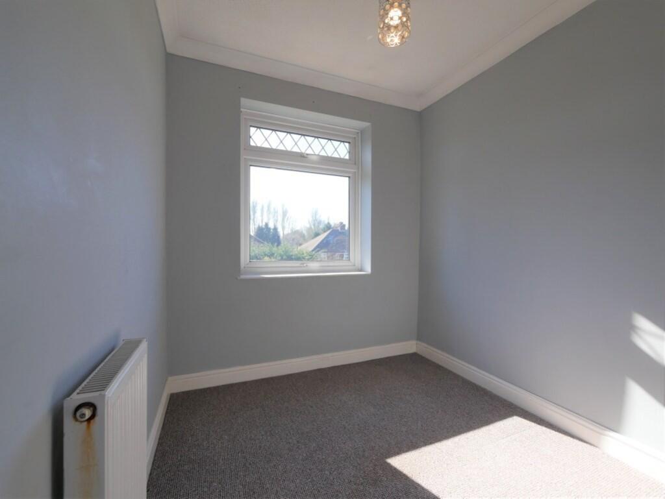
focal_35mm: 14
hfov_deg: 102.0
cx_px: 332
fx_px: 269
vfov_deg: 85.7
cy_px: 250
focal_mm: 7
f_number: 5
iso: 200
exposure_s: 1/200
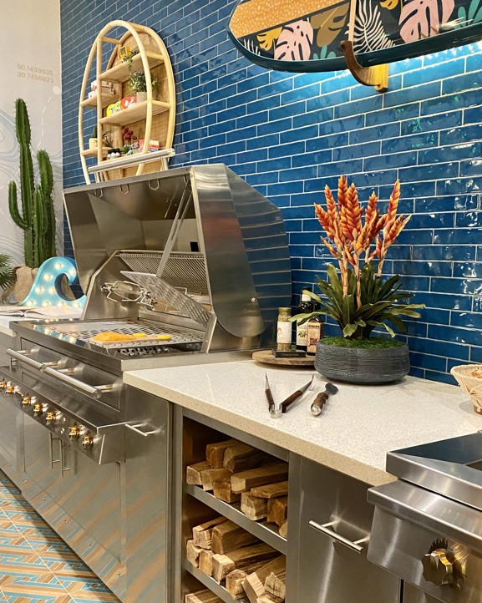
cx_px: 282
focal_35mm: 36
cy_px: 331
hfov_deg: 41.0
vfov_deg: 50.2
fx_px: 642
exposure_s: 1/40
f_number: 1.8
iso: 400
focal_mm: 4.25
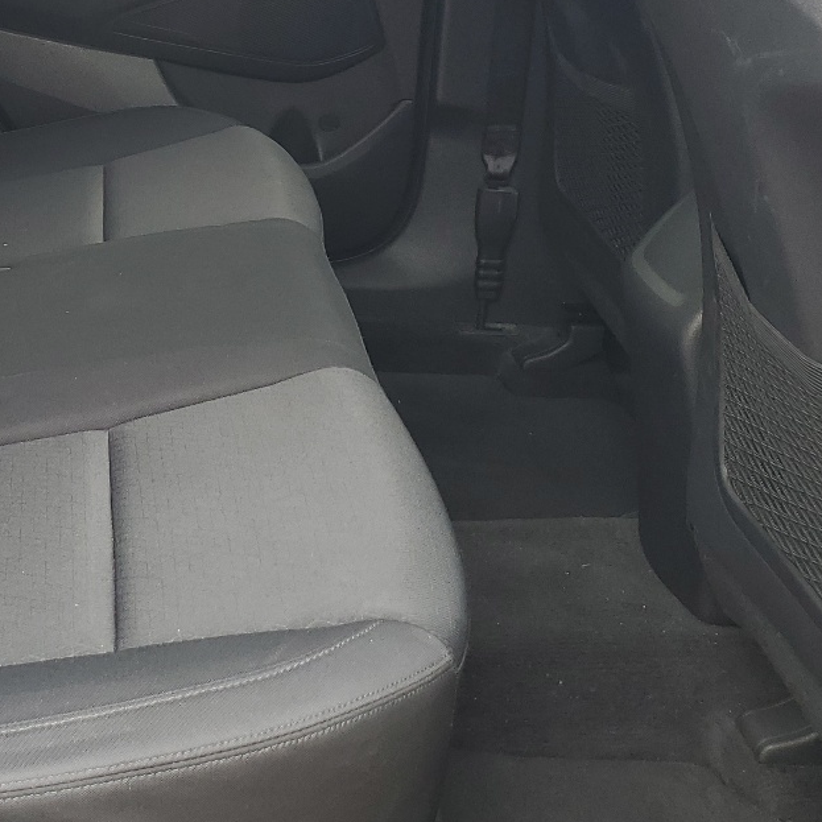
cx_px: -34
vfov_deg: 28.2
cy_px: 119
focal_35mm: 59
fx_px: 1585
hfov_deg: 27.1
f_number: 1.5
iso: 50
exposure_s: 1/130
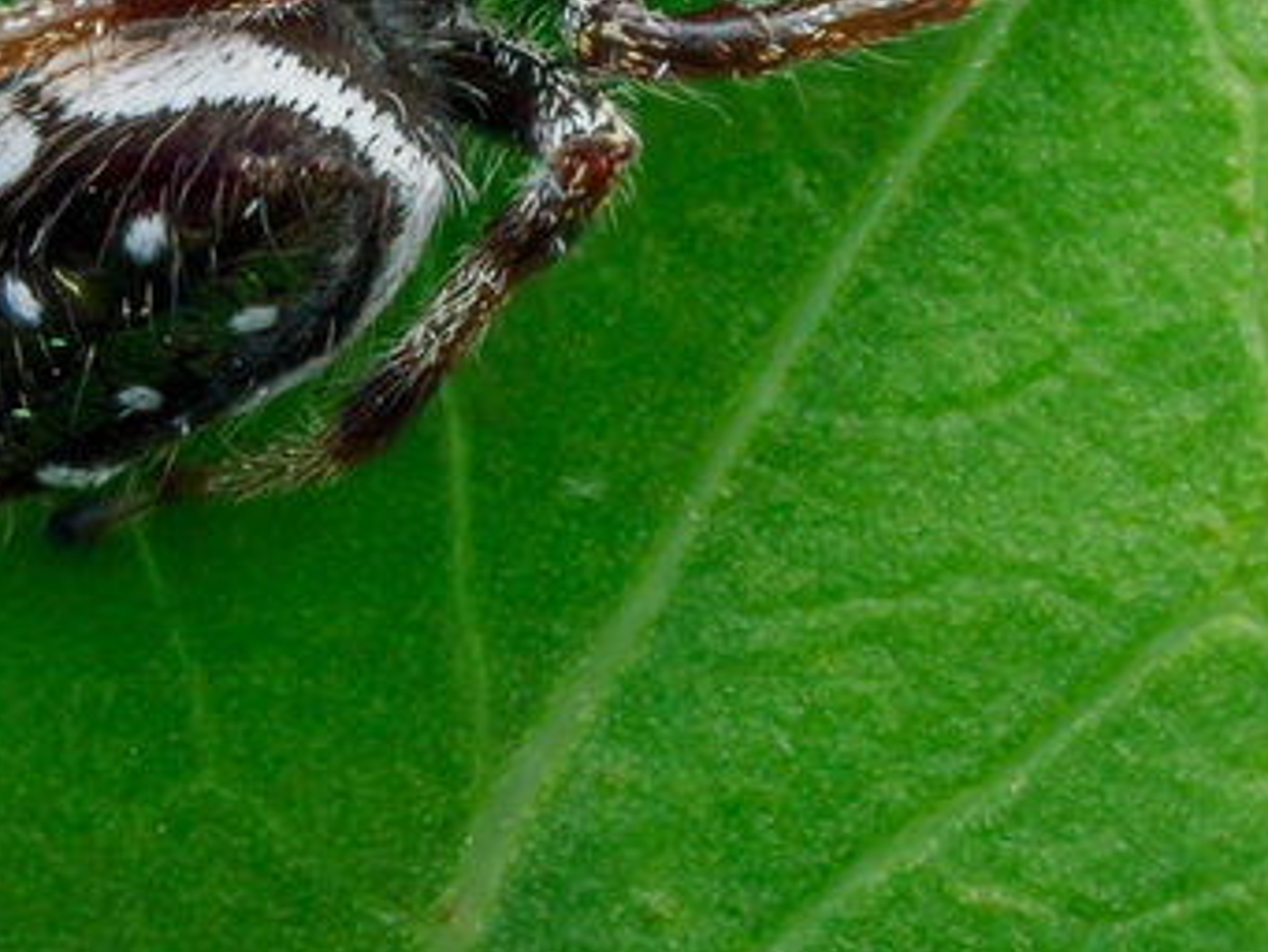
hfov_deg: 4.9
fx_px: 14694
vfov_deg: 3.7
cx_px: 543
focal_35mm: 401
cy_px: -344
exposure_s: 1/50
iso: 200
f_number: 8
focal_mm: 60
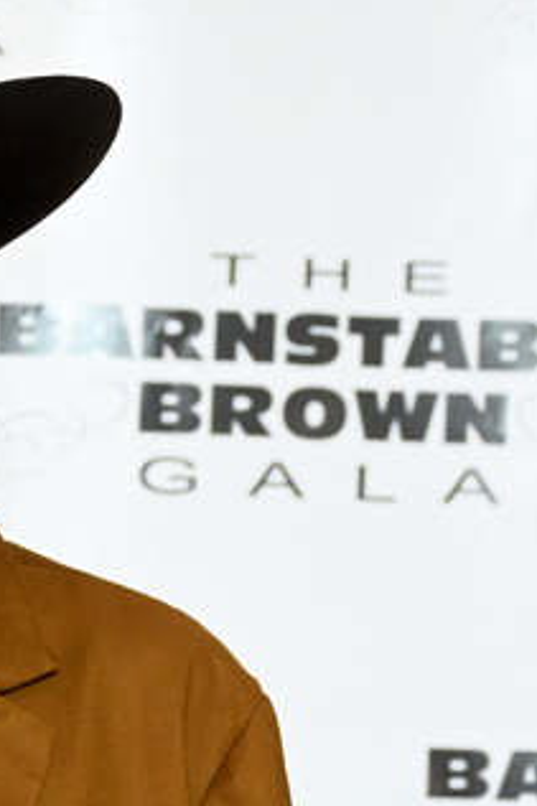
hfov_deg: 6.8
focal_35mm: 197
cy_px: 1053
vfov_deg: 10.2
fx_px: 4412
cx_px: -328
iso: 1600
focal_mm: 41
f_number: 3.5
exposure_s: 1/200
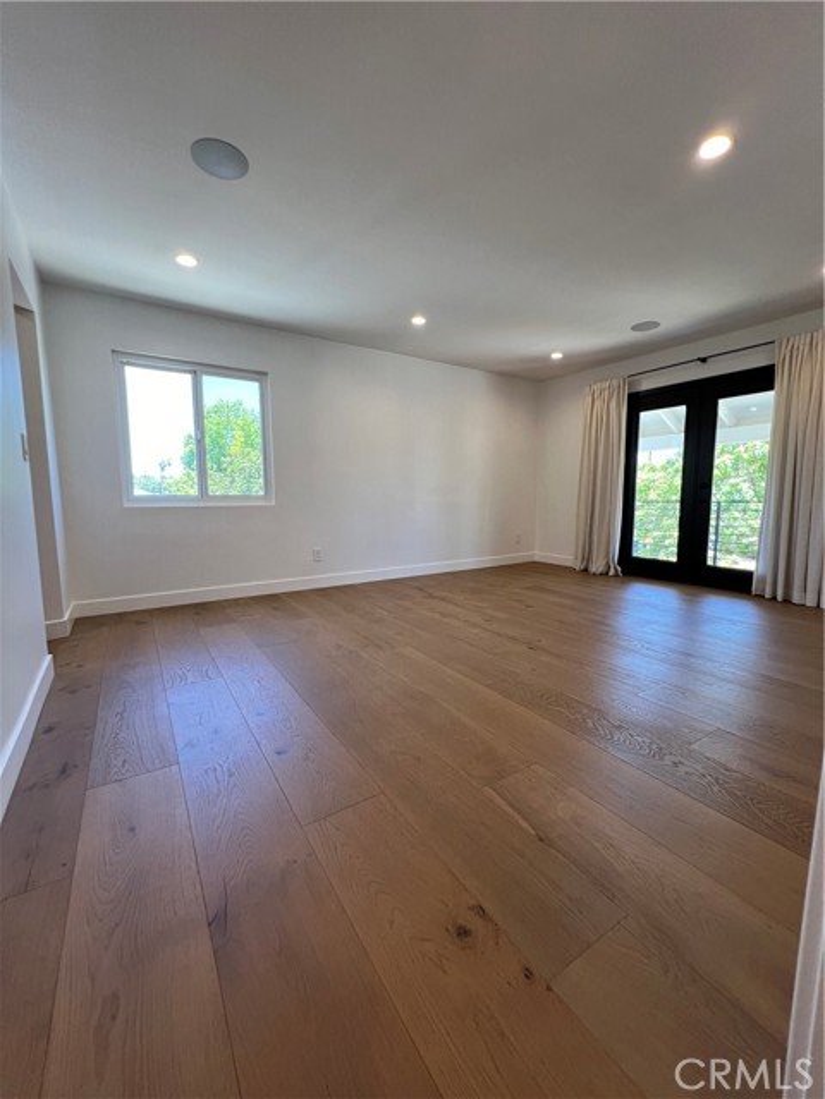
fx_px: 413
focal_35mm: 13
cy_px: 550
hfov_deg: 89.9
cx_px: 412
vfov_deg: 106.2
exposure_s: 1/120
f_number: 1.8
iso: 200
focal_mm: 1.57
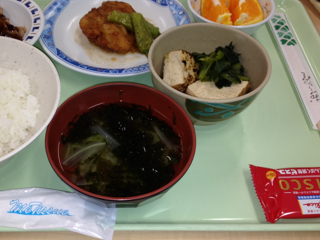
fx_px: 434
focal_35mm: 47
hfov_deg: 40.1
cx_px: 113
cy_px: 117
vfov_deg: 30.9
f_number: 2.4
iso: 64
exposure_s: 1/73
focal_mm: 4.28
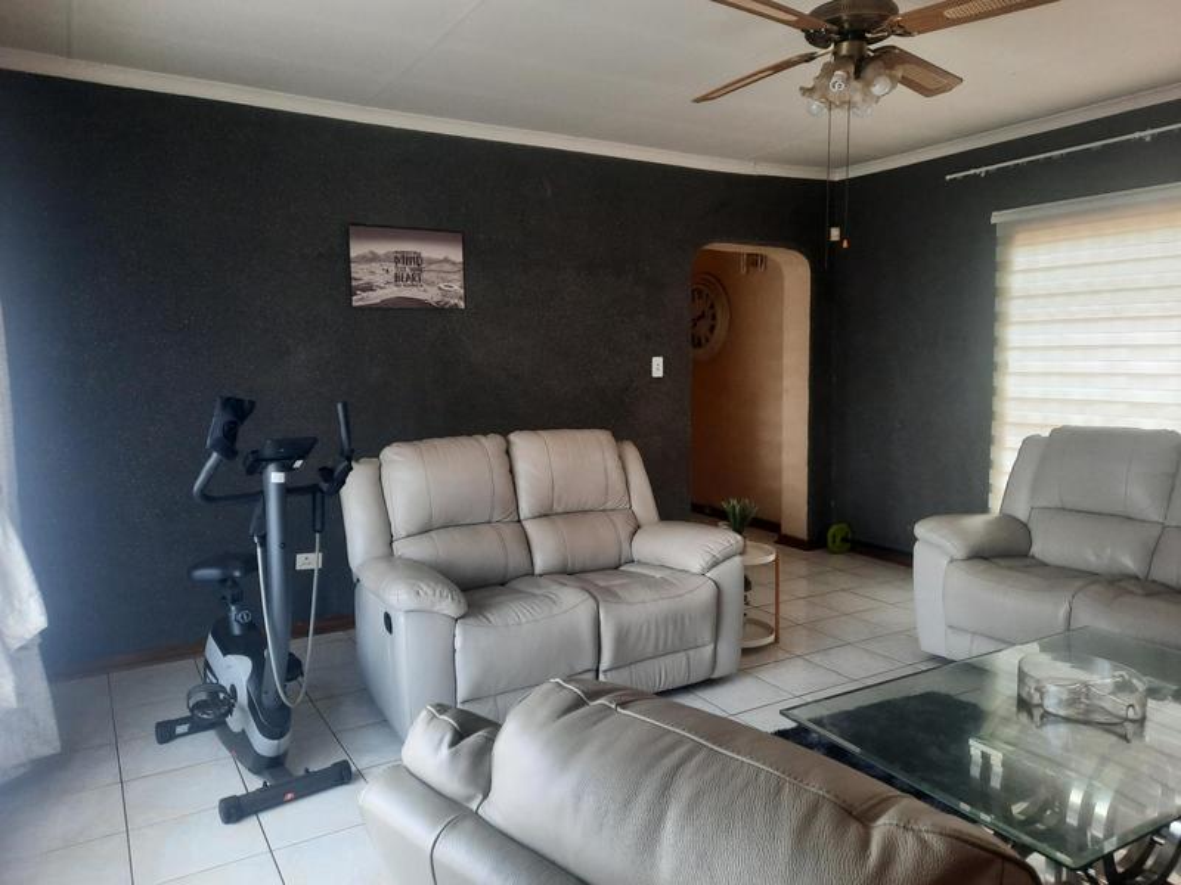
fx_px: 853
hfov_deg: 69.4
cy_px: 442
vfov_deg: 54.9
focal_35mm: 25
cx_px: 590
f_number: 2
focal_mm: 4.6
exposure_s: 1/60
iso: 200
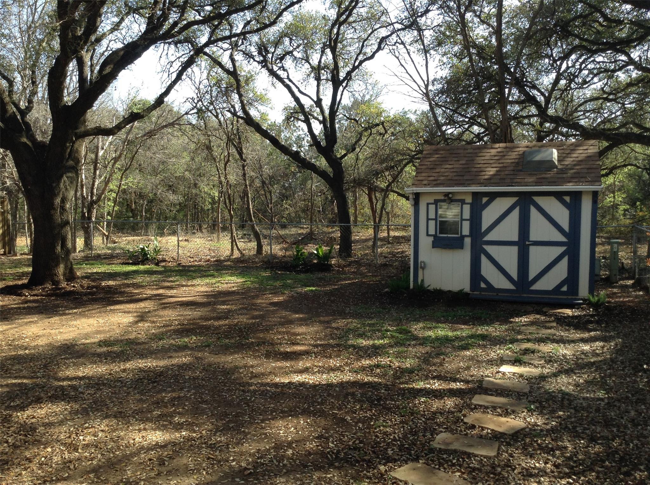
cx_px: 325
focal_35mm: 33
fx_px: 619
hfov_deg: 55.4
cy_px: 242
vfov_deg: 42.8
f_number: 2.4
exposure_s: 1/244
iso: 25
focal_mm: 3.3
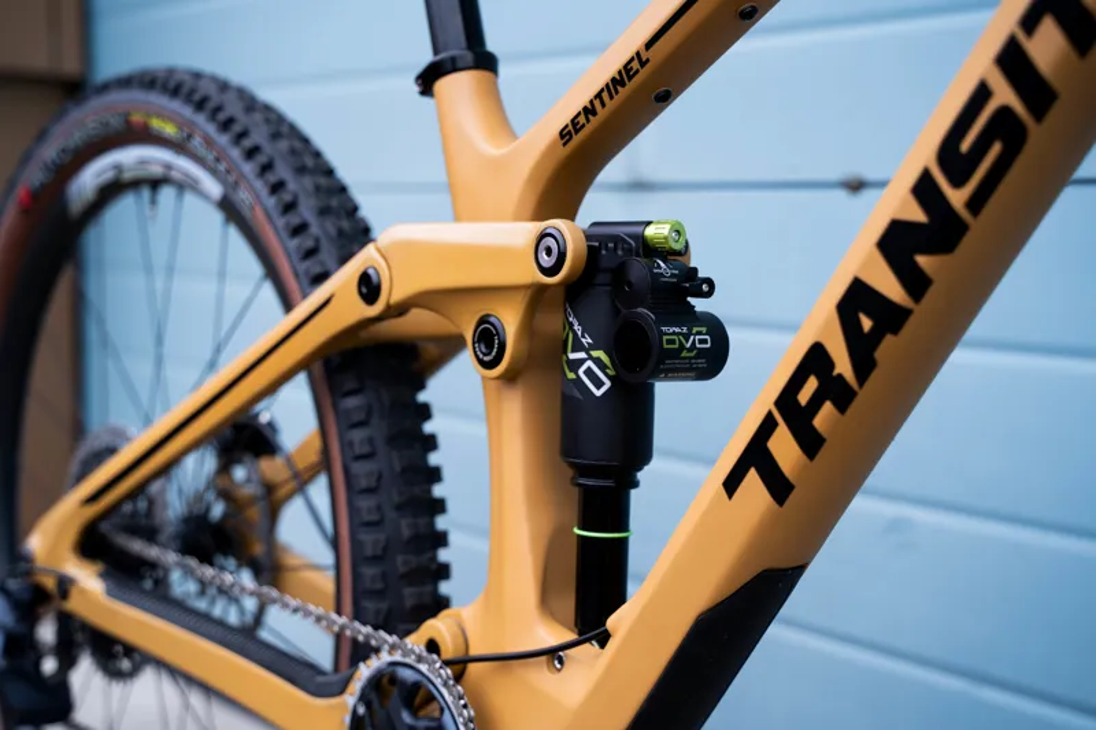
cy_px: 365
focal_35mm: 47
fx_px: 1431
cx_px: 548
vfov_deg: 28.6
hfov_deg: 41.9
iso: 500
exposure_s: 1/400
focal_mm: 47
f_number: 3.5
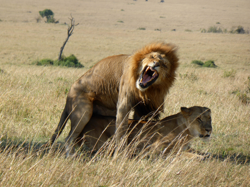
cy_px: 94
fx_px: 2629
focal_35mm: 364
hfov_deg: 5.4
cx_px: 125
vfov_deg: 4.1
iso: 100
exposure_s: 1/250
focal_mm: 65
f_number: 5.9
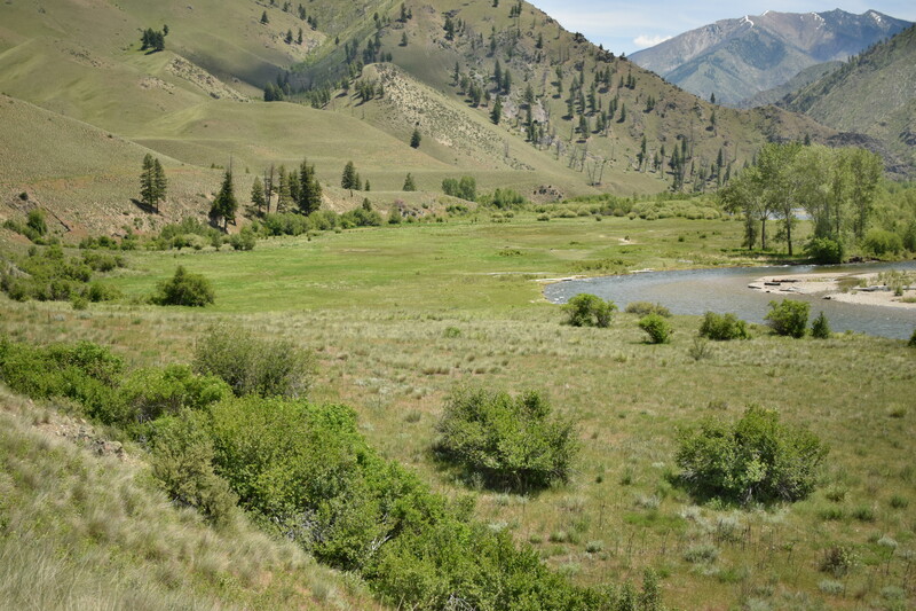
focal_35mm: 46
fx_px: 1183
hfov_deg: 42.3
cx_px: 458
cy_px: 306
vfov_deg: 28.9
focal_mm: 31
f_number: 4.5
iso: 640
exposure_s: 1/1600
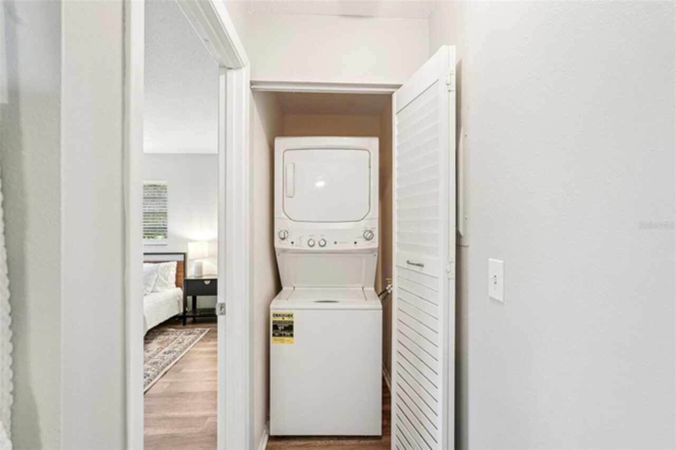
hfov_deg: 96.8
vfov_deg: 73.7
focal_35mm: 16
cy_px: 225
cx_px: 338
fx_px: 300
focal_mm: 16
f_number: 8
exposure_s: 1/5
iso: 400
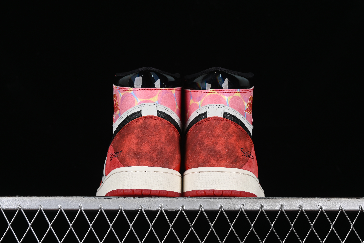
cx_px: 182
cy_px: 122
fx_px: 758
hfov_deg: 27.0
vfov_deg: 18.2
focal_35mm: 75
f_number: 8
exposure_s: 1/80
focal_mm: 50
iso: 160
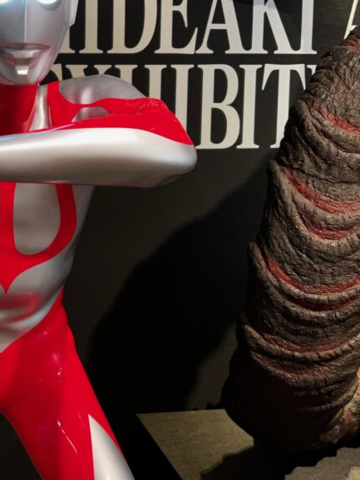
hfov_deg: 26.1
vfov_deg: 35.5
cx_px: 30
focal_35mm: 54
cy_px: 211
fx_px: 749
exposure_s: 1/42
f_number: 1.5
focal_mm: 5.7
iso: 320
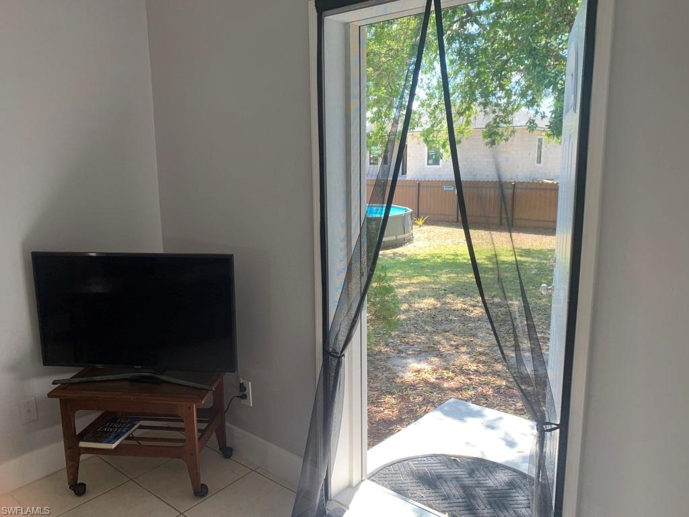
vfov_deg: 53.1
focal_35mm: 26
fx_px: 518
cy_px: 258
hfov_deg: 67.3
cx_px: 344
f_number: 1.8
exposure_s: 1/122
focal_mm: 4.25
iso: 25
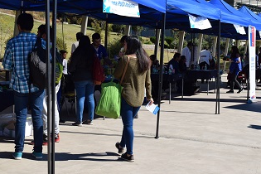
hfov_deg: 31.8
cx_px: 171
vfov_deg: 21.6
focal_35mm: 63
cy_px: 61
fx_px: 454
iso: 200
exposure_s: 1/400
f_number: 10
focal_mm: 31
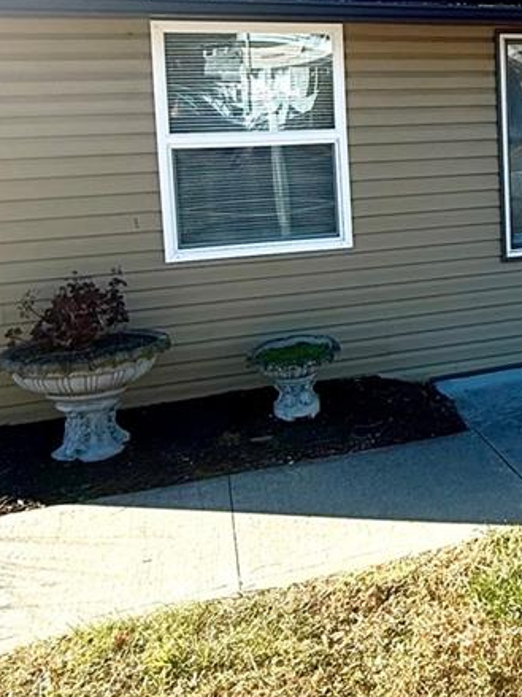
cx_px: 647
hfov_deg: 26.0
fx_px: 986
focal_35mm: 49
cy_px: 183
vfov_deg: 38.0
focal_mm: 2.22
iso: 50
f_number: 2.2
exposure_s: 1/631
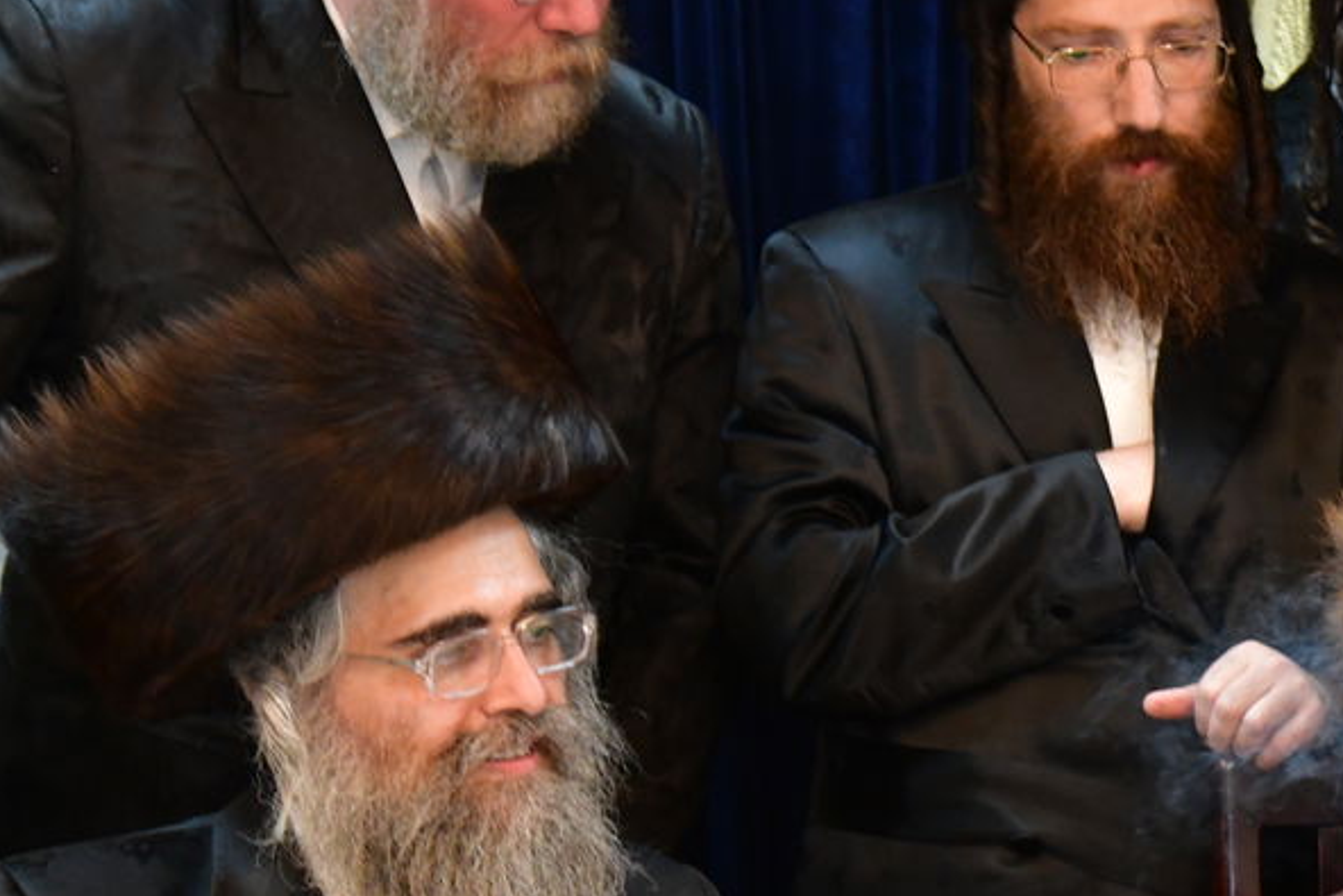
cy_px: 707
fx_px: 5821
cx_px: 1472
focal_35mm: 156
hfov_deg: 12.9
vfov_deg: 8.8
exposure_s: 1/100
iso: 4000
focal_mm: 66
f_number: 5.6
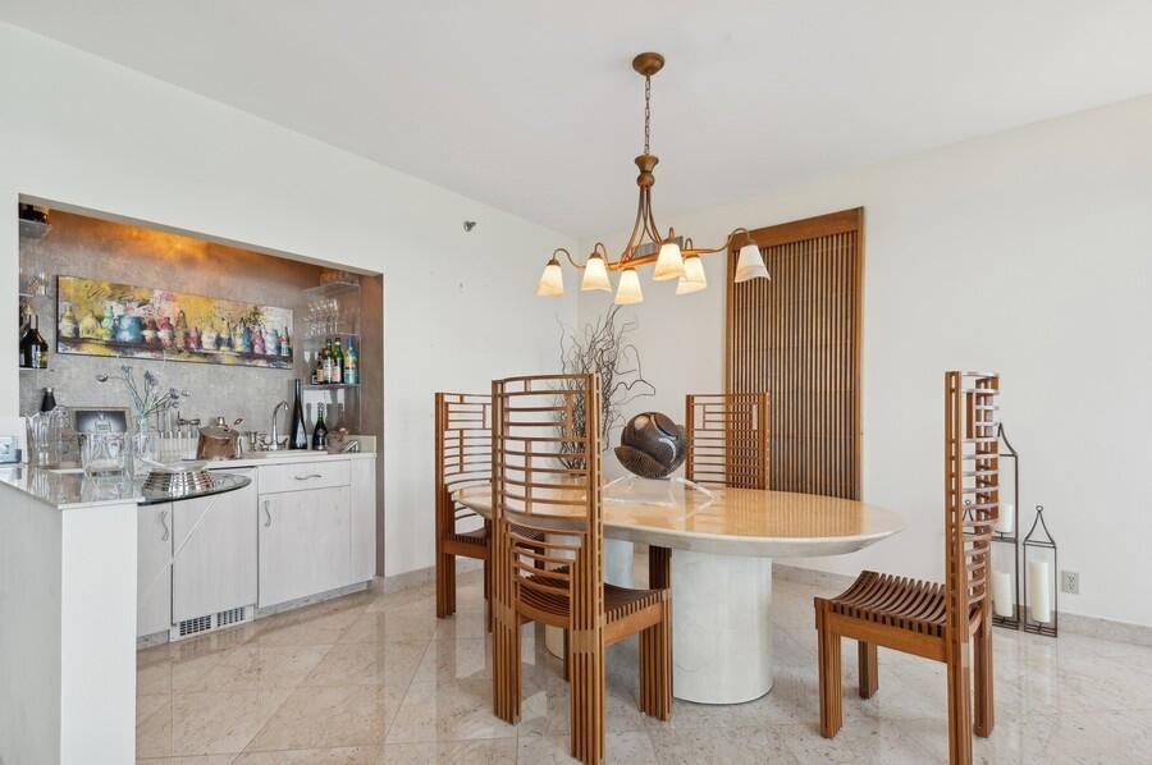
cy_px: 382
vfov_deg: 67.3
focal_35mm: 18
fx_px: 575
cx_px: 576
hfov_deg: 90.1
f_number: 8
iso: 100
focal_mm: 18
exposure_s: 1/6
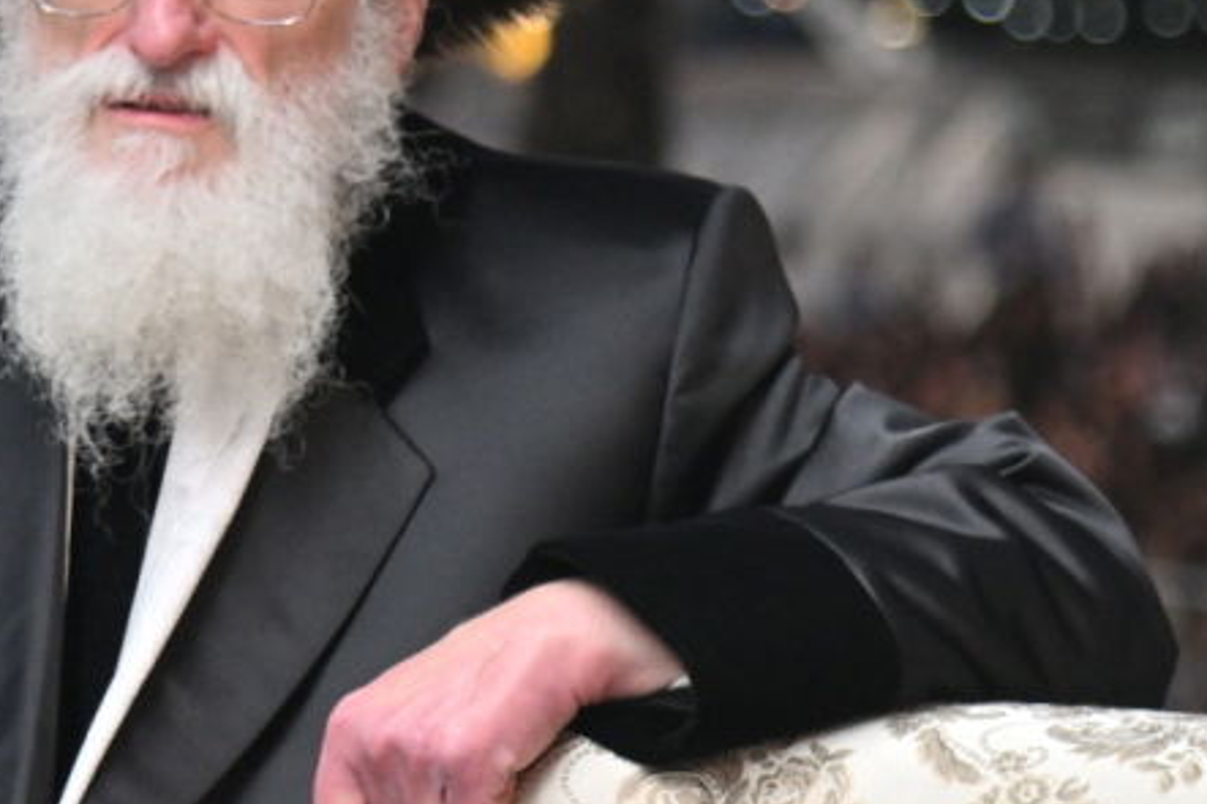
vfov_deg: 3.8
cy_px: -87
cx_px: 199
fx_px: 12165
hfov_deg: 5.7
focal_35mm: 363
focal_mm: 105
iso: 640
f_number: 4
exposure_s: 1/200
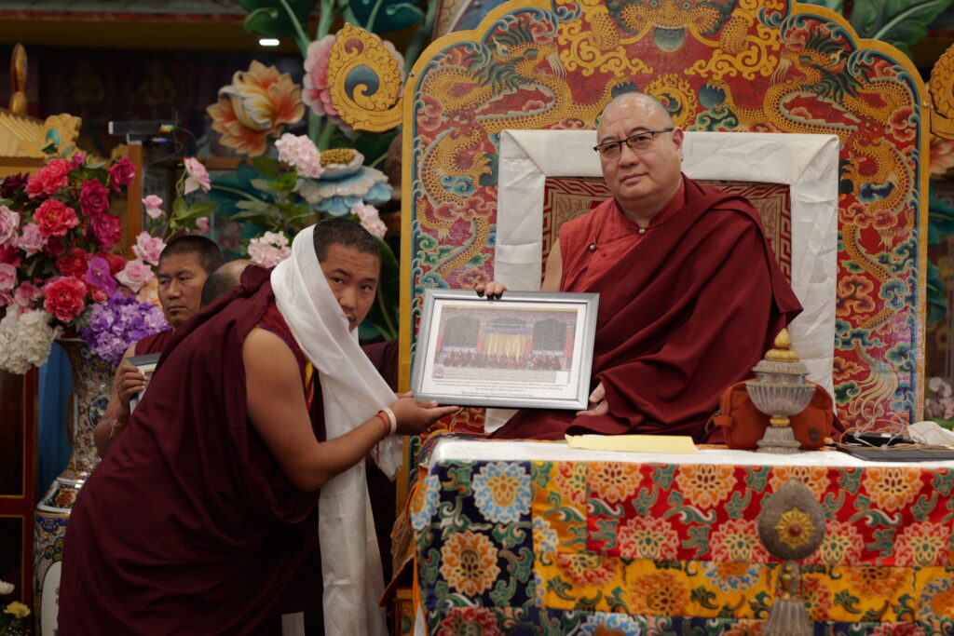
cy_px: 318
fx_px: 2253
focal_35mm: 85
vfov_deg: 16.1
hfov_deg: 23.9
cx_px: 477
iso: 3200
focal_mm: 85
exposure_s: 1/125
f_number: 4
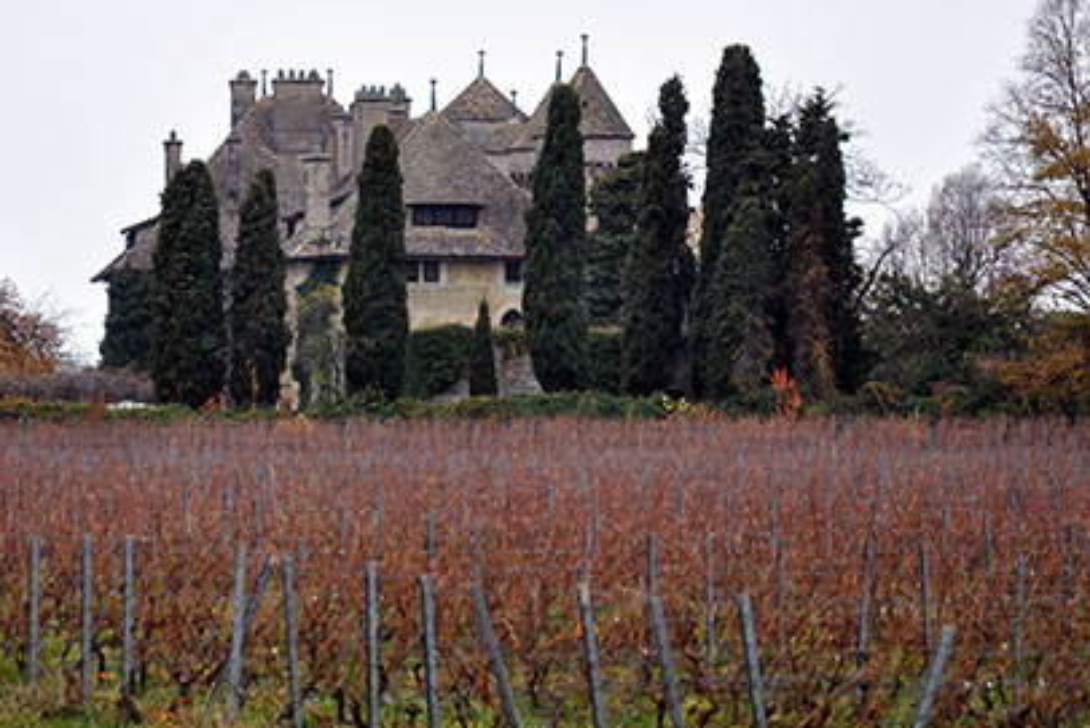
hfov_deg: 16.4
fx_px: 3772
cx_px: 558
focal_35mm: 125
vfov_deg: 11.0
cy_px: 333
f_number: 5.3
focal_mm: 75
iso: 400
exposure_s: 1/80
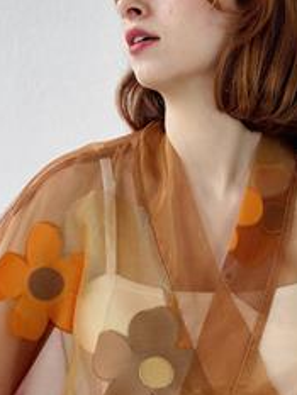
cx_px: 171
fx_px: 1257
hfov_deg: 13.5
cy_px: 286
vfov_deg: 17.8
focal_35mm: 110
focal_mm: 6.86
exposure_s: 1/267
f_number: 1.78
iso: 80
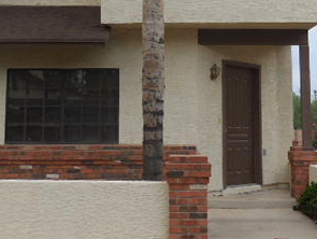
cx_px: 177
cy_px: 45
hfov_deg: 29.8
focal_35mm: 65
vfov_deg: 22.3
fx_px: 596
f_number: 3.2
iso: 125
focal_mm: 5.3
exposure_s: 1/160
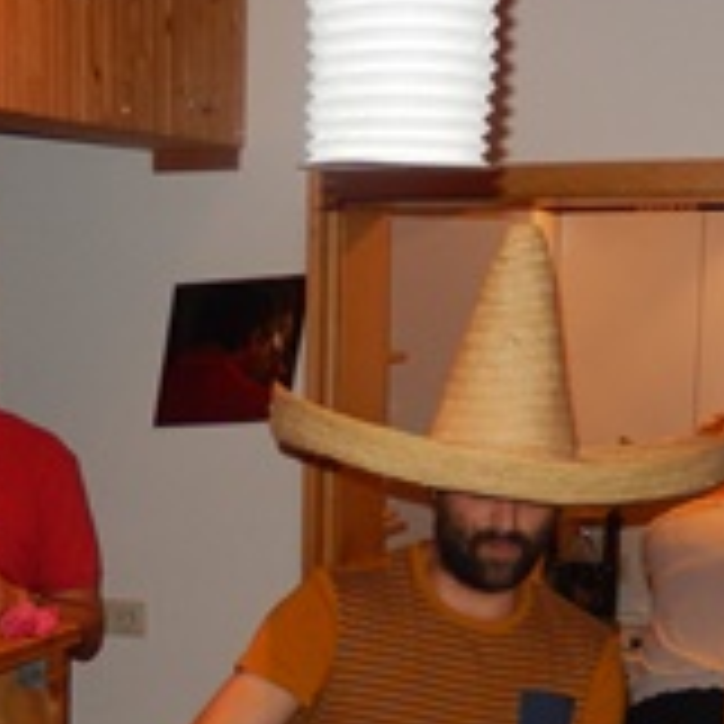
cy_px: 697
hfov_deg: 20.8
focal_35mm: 83
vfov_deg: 20.3
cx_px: 209
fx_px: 1964
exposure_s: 1/30
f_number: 3.6
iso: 200
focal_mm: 5.1
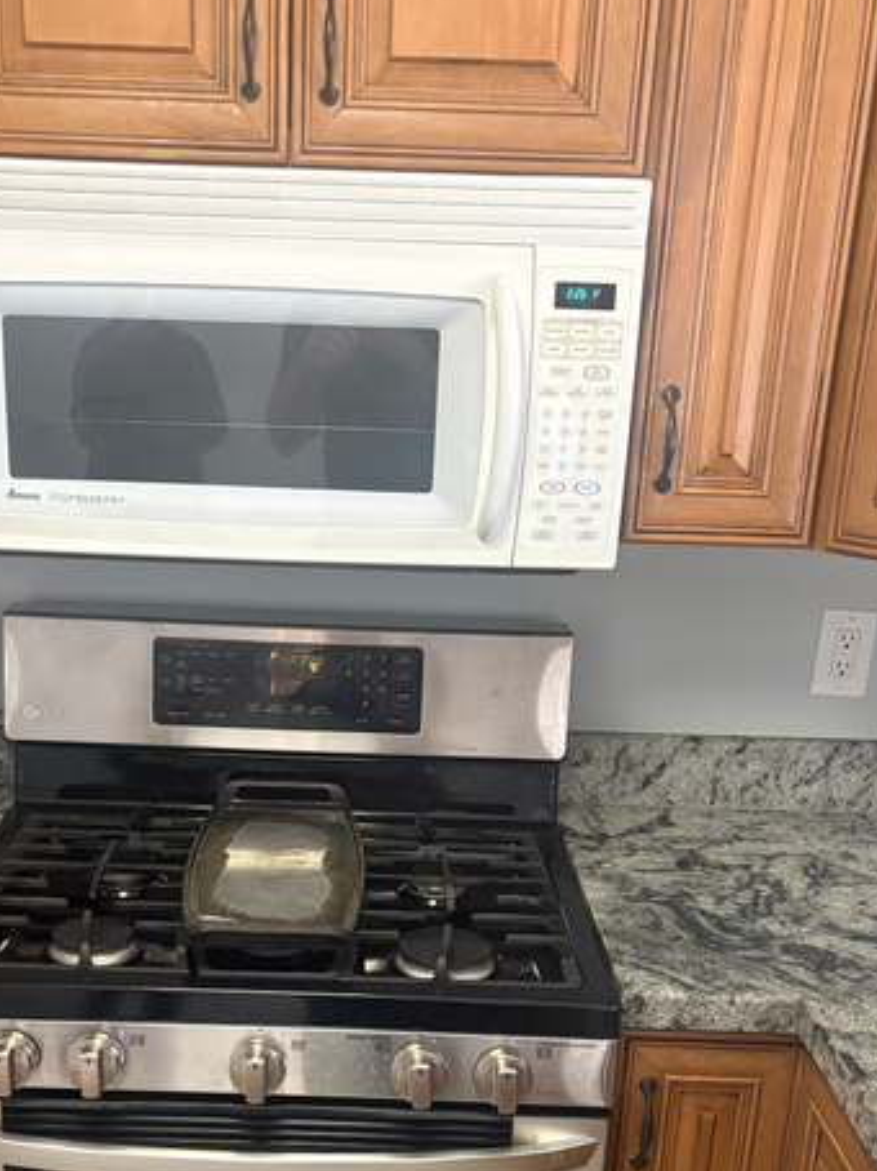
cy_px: 867
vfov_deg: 41.8
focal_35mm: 44
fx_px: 1488
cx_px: 353
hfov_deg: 32.8
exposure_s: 1/60
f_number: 1.6
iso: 400
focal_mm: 5.96
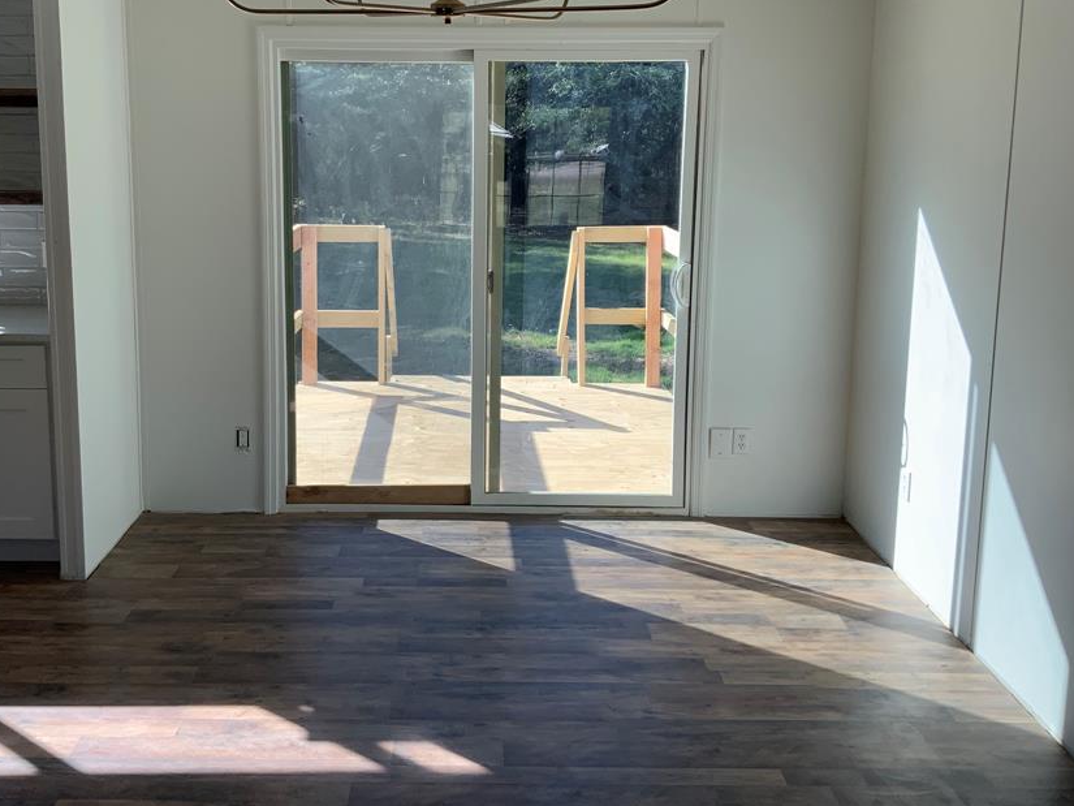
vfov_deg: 39.4
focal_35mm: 36
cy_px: 309
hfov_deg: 51.2
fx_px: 1117
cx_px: 463
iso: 16
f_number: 1.8
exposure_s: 1/358
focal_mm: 3
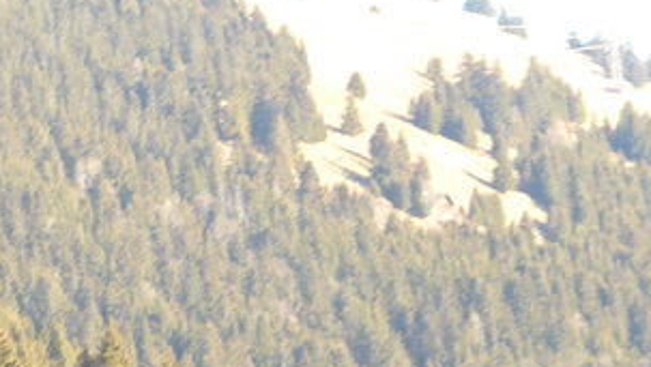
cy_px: 951
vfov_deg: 2.7
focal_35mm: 444
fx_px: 7670
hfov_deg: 4.8
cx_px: 685
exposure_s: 1/80
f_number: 4.8
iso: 125
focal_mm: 20.4
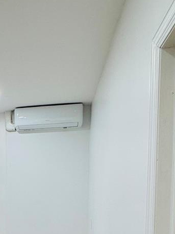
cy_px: 223
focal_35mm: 47
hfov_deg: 28.3
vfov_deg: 37.0
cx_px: -12
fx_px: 317
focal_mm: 2.22
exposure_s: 1/120
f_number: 2.2
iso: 160
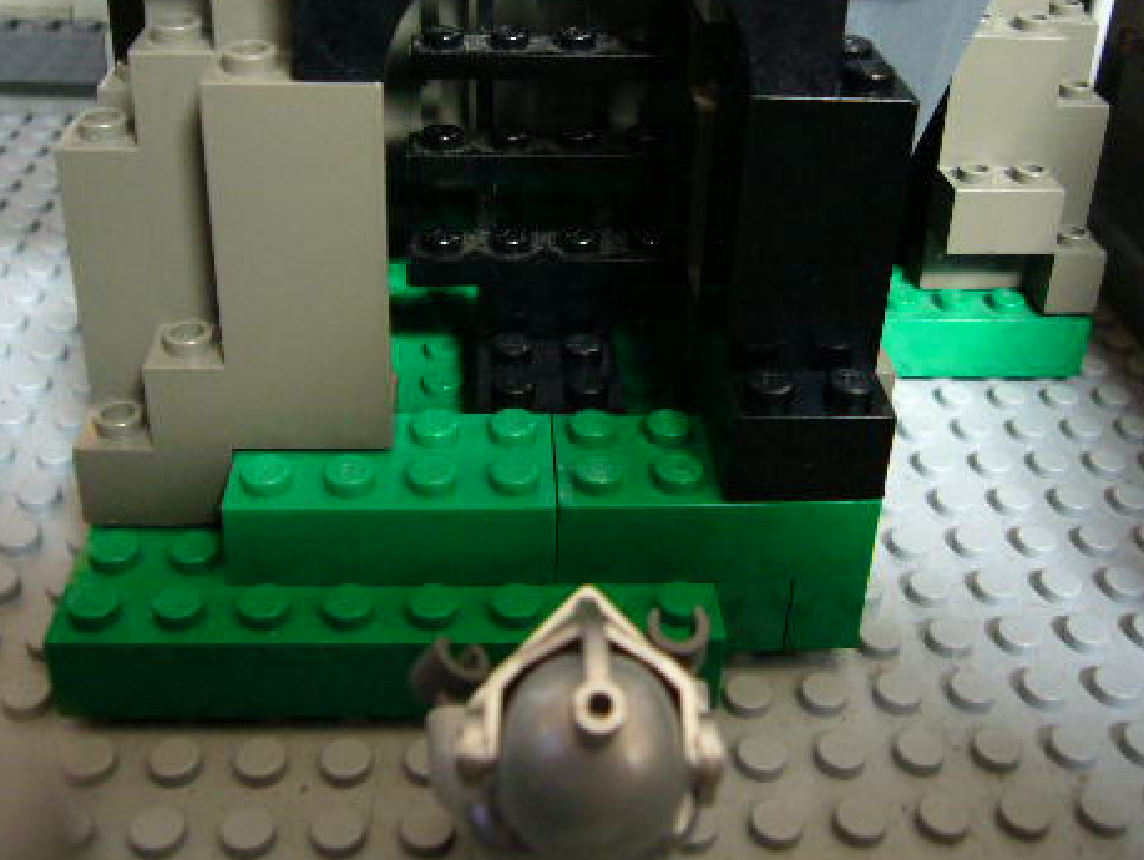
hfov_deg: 47.8
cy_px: 264
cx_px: 583
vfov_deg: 36.4
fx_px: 1290
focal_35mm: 39
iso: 200
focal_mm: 4.6
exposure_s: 1/15
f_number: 2.8
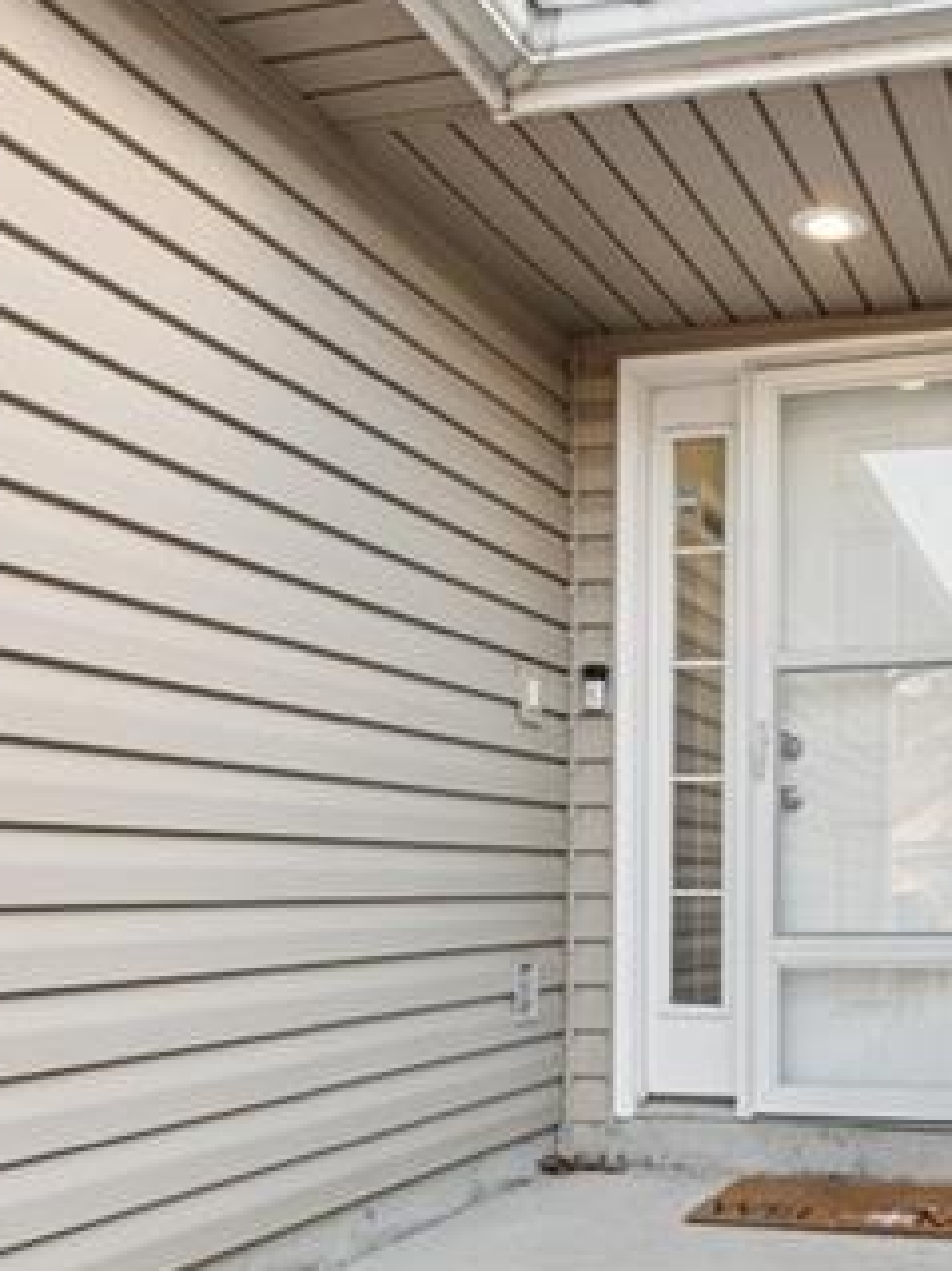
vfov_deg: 49.9
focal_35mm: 37
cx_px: 827
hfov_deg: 36.6
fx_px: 1358
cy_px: 741
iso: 640
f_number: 6.3
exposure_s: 1/100
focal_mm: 16
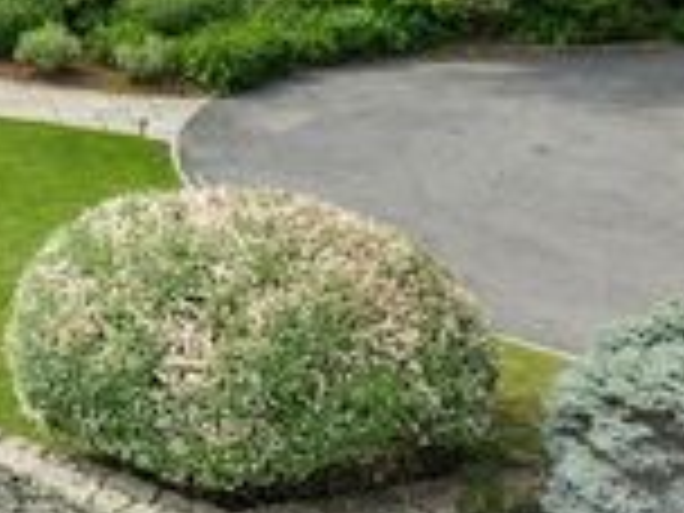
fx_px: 1561
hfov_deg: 22.2
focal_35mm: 79
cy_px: -104
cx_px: -207
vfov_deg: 17.8
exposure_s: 1/1250
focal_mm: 12.29
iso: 100
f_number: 2.8
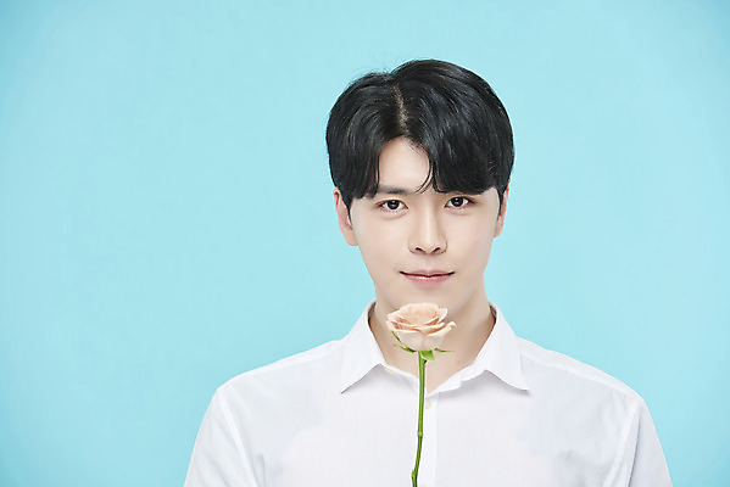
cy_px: 244
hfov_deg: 10.8
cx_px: 365
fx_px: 3854
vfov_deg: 7.2
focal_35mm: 190
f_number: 7.1
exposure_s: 1/125
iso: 64
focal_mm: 190
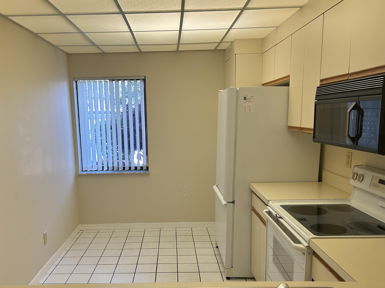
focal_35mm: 32
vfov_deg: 43.9
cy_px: 175
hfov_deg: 56.6
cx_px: 163
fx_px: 356
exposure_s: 1/120
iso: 80
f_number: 1.5
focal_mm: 5.7
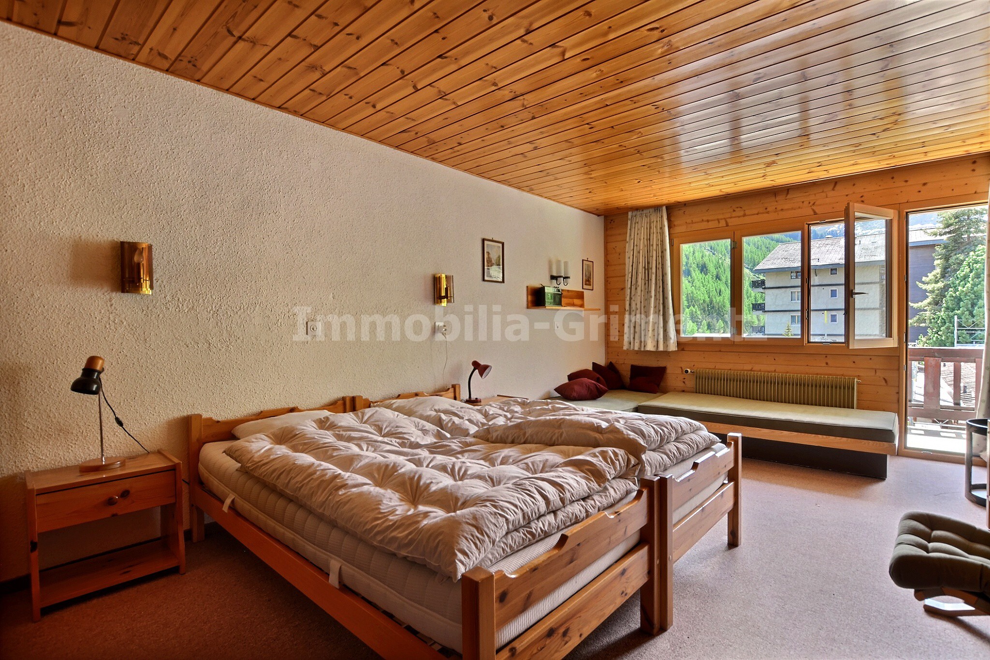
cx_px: 495
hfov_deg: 95.0
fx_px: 454
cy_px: 330
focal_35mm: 16
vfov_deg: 72.0
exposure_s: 1/2
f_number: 9
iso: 400
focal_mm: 11
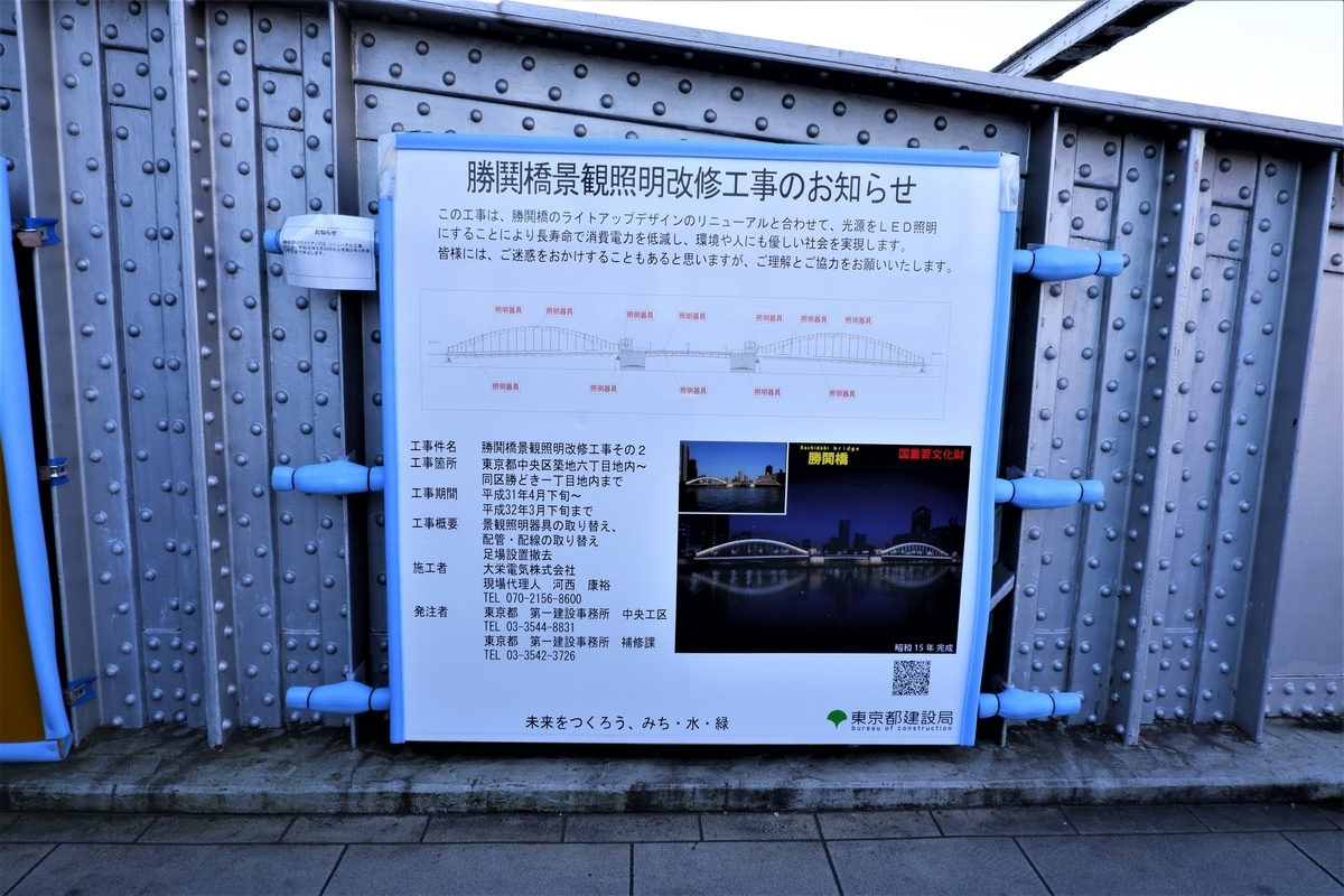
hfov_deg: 76.1
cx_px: 672
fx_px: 859
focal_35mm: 23
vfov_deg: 55.1
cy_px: 448
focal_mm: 15
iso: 200
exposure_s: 1/25
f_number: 16
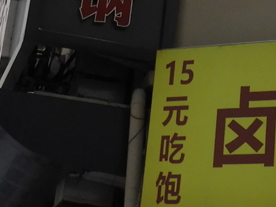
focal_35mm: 152
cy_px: -342
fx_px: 1213
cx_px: 160
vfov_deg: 8.6
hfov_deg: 13.0
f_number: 3.3
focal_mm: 4.3
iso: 100
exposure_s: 1/640
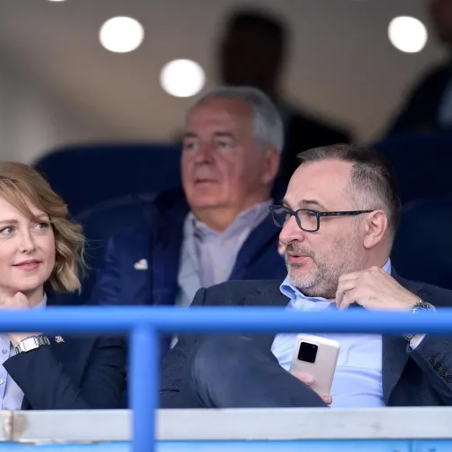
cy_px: 226
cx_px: 191
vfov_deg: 3.4
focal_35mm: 512
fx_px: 7564
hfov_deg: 3.4
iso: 2000
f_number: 2.8
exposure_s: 1/500
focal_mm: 400
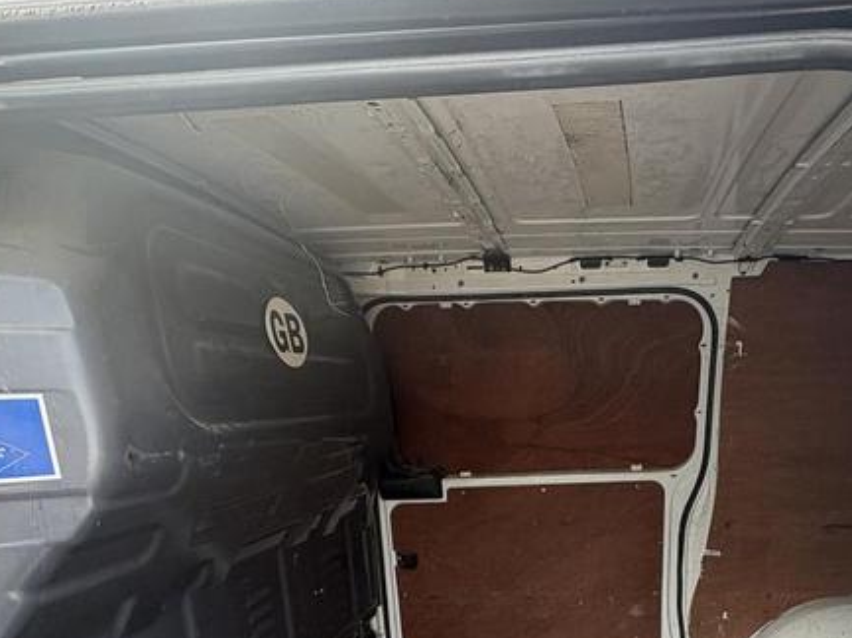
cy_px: 605
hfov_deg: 60.7
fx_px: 713
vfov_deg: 43.0
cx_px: 543
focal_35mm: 29
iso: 125
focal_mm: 2.22
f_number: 2.2
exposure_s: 1/114
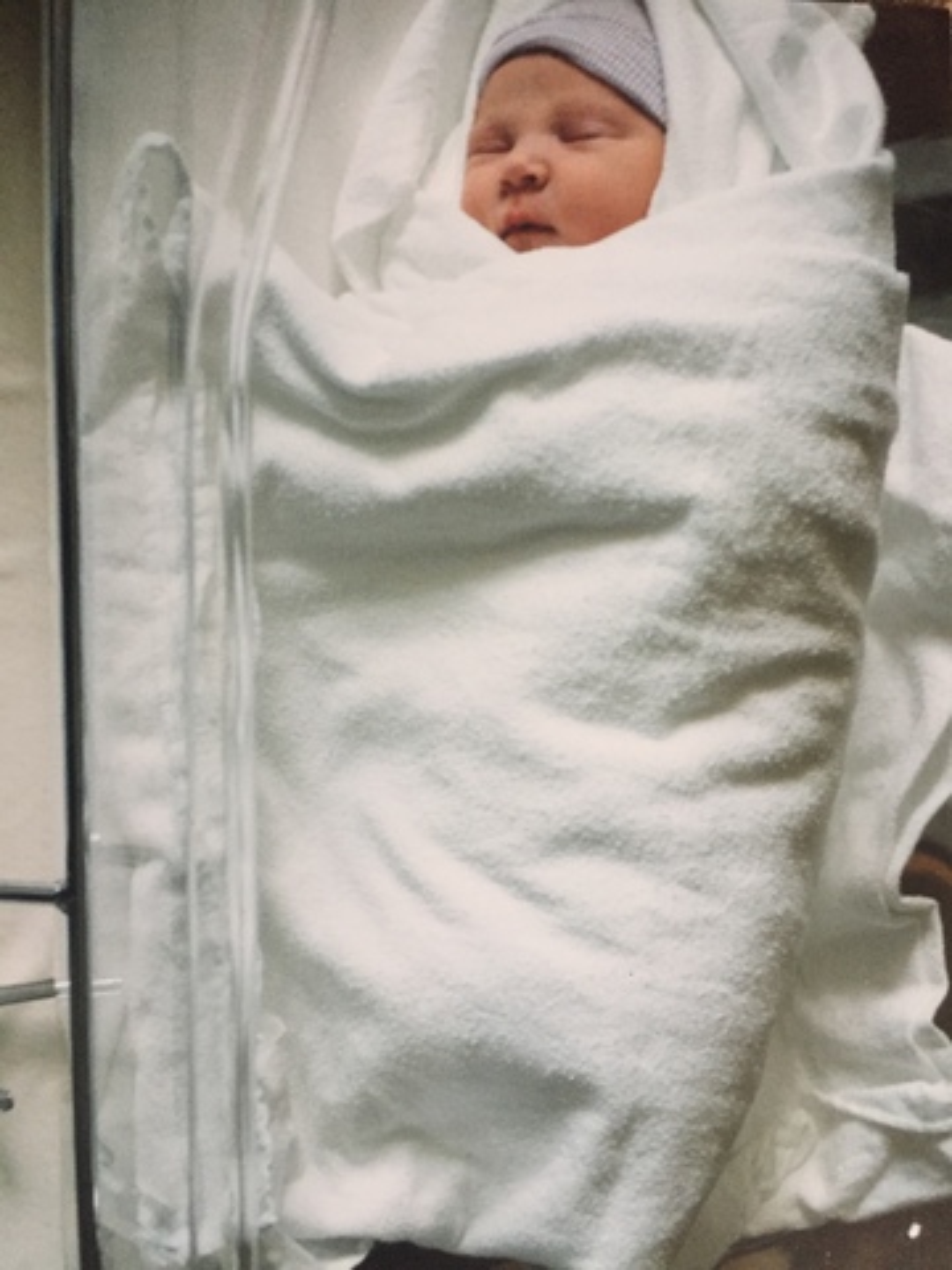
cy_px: 635
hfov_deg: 48.2
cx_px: 476
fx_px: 1063
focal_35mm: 29
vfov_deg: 61.7
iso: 125
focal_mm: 4.15
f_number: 2.2
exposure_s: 1/30
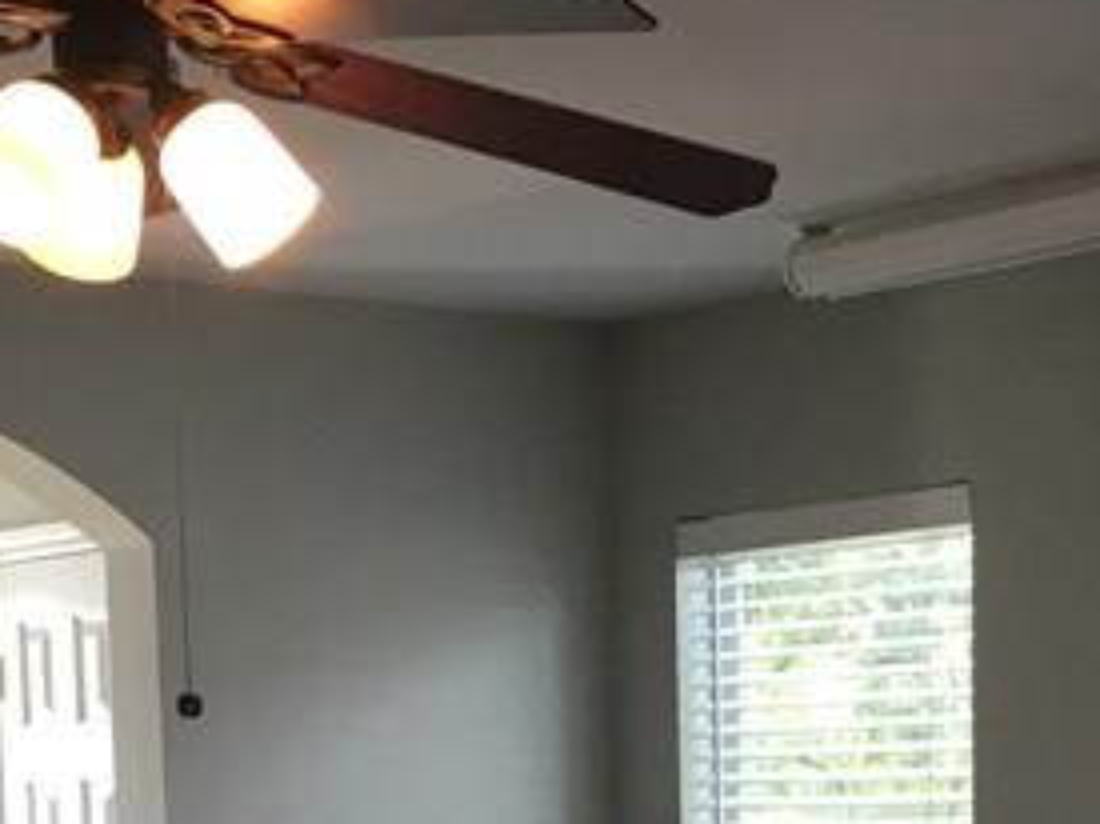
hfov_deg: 17.9
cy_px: 1316
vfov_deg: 12.8
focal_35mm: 108
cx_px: 1008
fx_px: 3430
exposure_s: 1/30
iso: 32
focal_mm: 4.15
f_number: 2.2
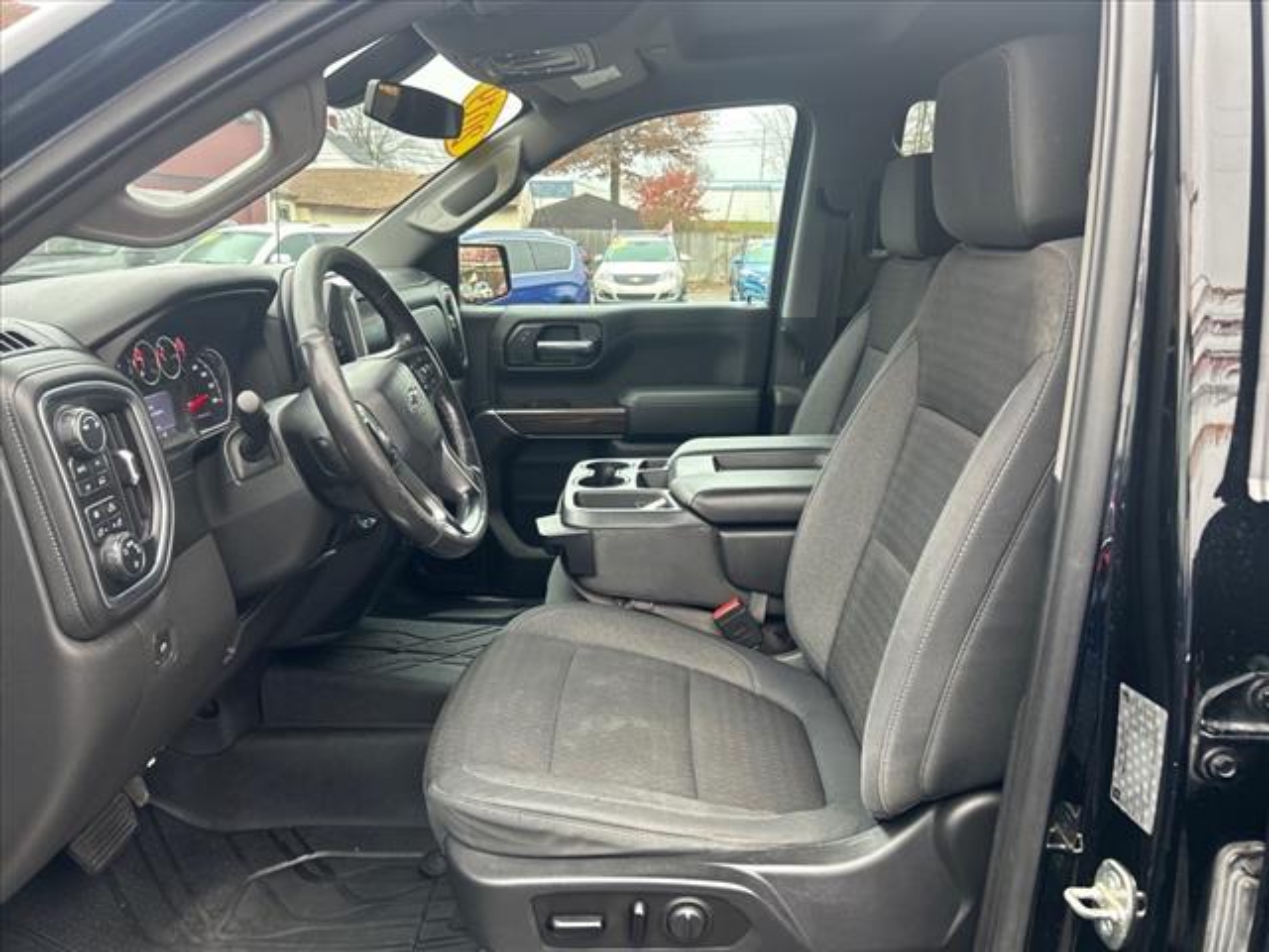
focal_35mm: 26
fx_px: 953
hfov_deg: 67.3
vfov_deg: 53.1
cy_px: 476
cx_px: 634
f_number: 1.5
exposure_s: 1/96
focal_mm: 5.7
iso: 125
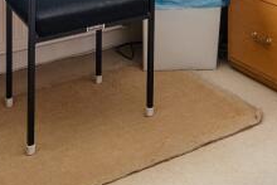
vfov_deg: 14.4
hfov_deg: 25.0
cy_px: -182
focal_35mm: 79
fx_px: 608
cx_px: 243
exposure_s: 1/20
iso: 640
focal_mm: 17
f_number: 5.6
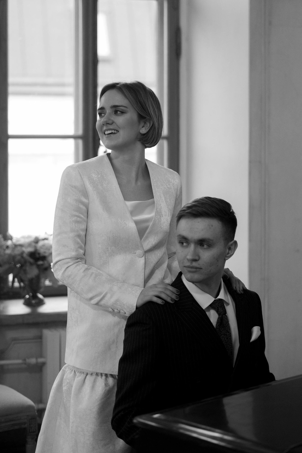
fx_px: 805
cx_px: 151
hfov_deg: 21.2
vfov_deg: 31.4
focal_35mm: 64
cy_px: 198
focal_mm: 50
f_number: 1.8
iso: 1000
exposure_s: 1/320
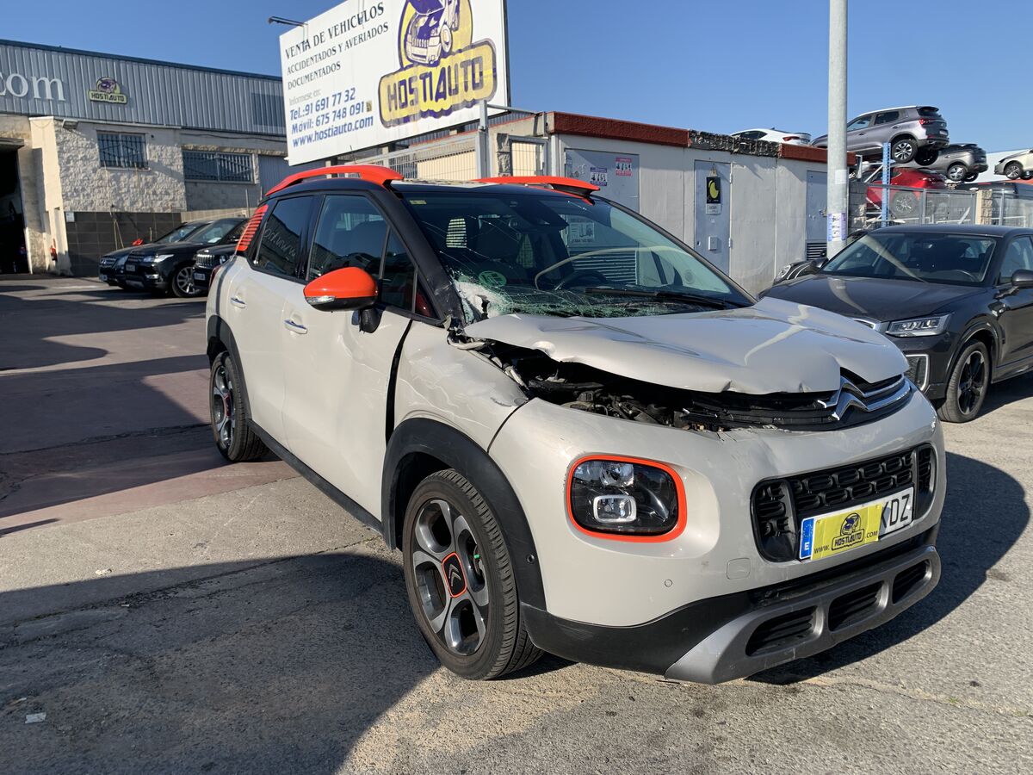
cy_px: 388
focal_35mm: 26
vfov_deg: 53.1
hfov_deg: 67.3
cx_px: 516
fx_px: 776
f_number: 1.8
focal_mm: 4.25
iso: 25
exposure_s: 1/1992
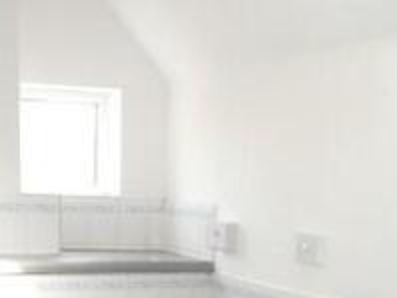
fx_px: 940
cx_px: 214
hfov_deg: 23.8
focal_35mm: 82
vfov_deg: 16.8
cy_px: 405
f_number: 3.3
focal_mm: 4.6
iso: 160
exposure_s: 1/30
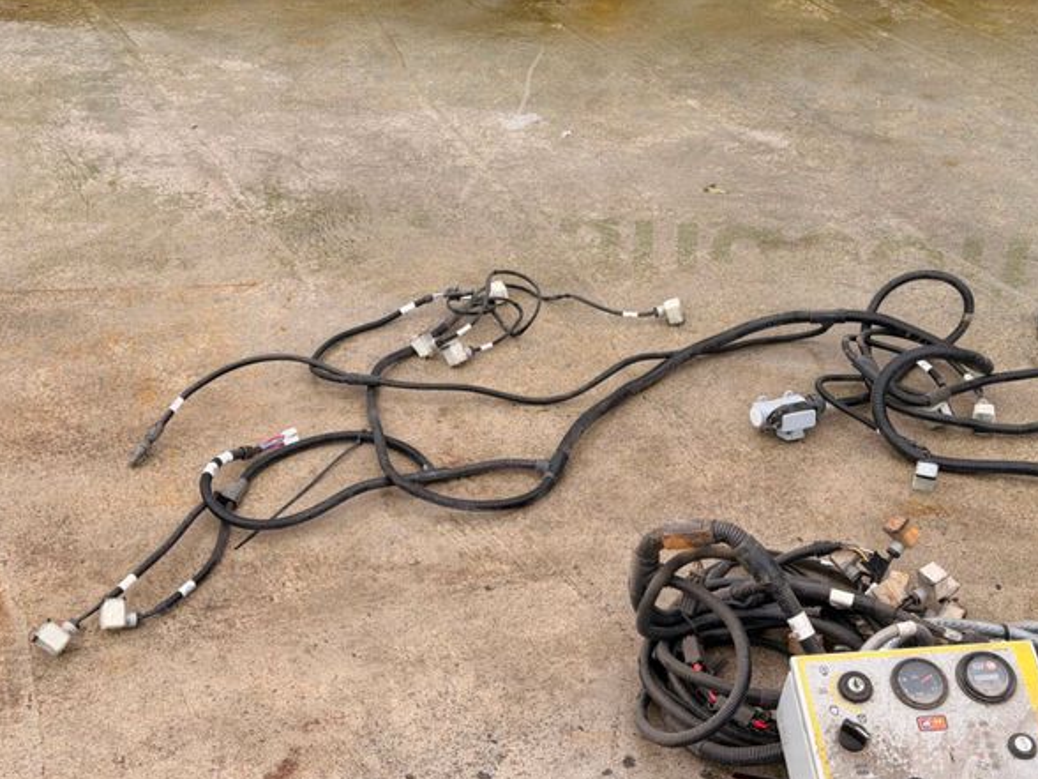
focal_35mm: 49
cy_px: 394
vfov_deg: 29.7
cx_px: 515
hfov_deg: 38.9
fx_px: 1469
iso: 64
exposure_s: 1/1133
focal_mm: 6.76
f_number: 1.78
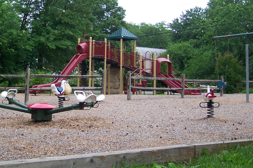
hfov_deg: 33.2
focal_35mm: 60
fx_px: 422
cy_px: 46
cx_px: 93
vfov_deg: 22.5
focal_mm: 8
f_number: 2.8
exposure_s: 1/700
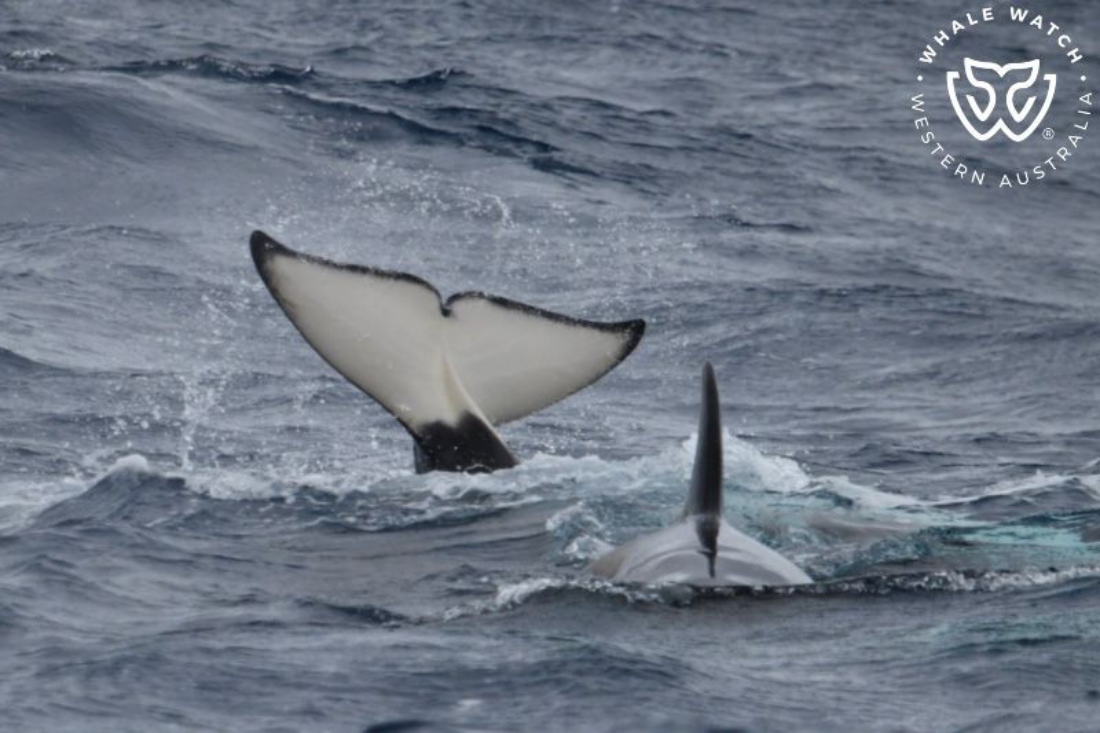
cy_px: 366
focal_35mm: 480
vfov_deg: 2.9
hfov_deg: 4.3
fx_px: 14663
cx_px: 550
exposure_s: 1/8000
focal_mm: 480
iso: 1400
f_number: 6.3
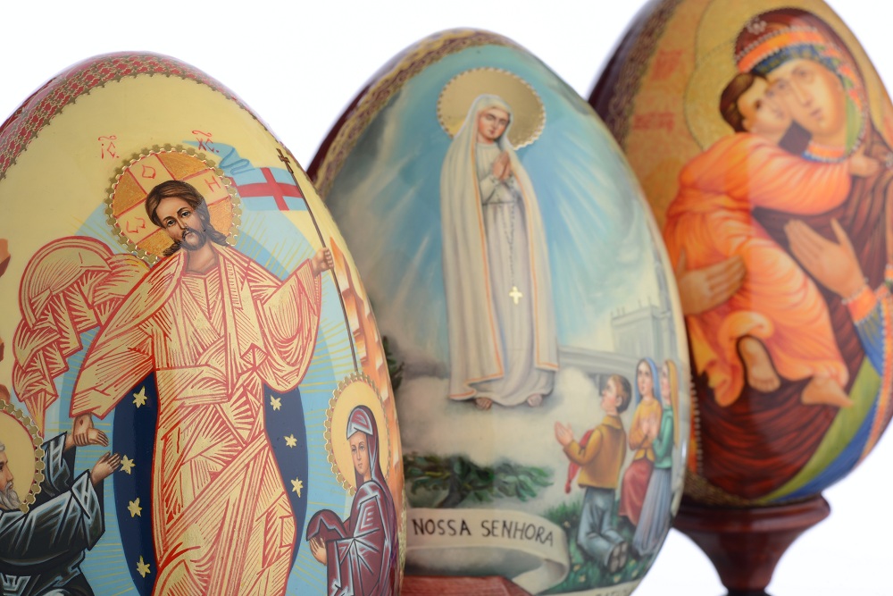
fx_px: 2605
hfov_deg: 19.5
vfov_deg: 13.0
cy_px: 298
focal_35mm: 105
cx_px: 446
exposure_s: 1/100
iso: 200
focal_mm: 105
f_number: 20
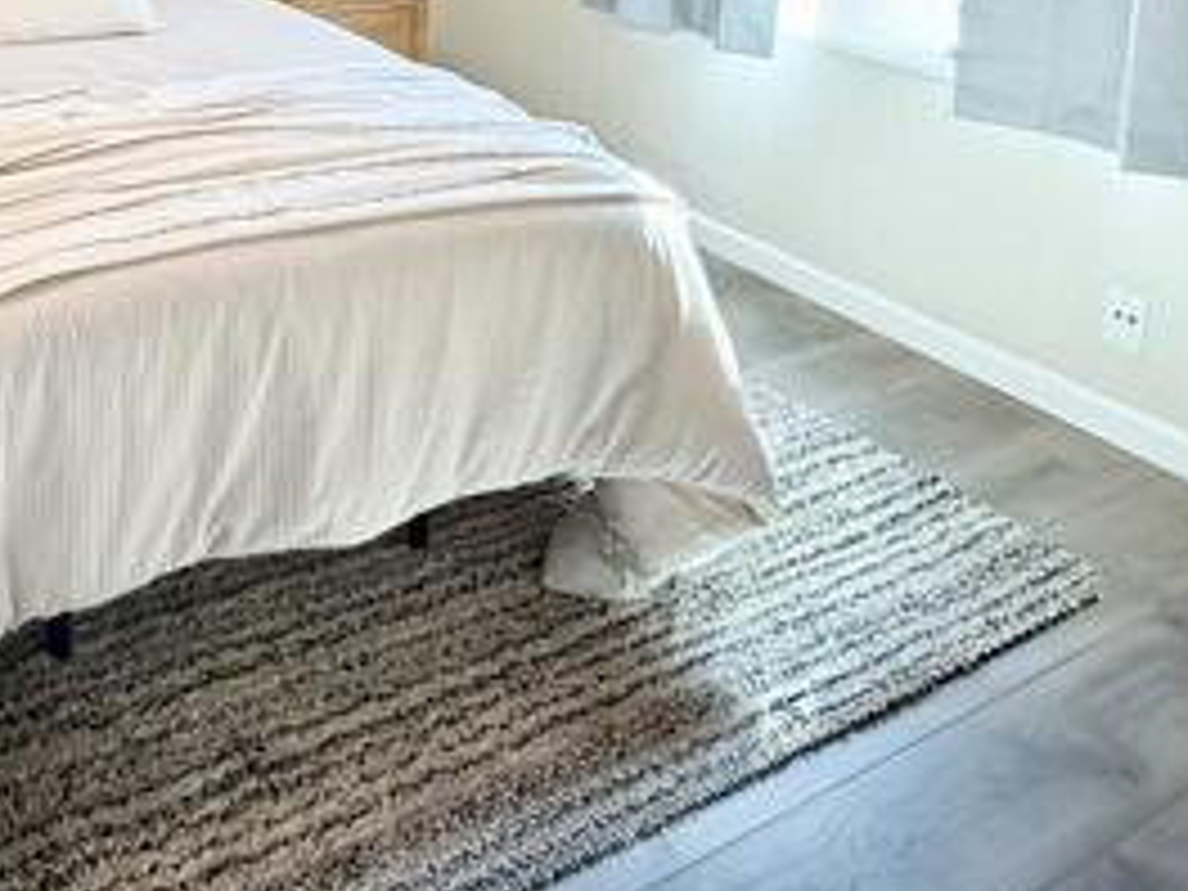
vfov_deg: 35.6
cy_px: -94
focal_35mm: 34
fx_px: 1167
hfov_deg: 49.3
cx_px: 166
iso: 400
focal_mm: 2.22
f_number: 2.2
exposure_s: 1/120
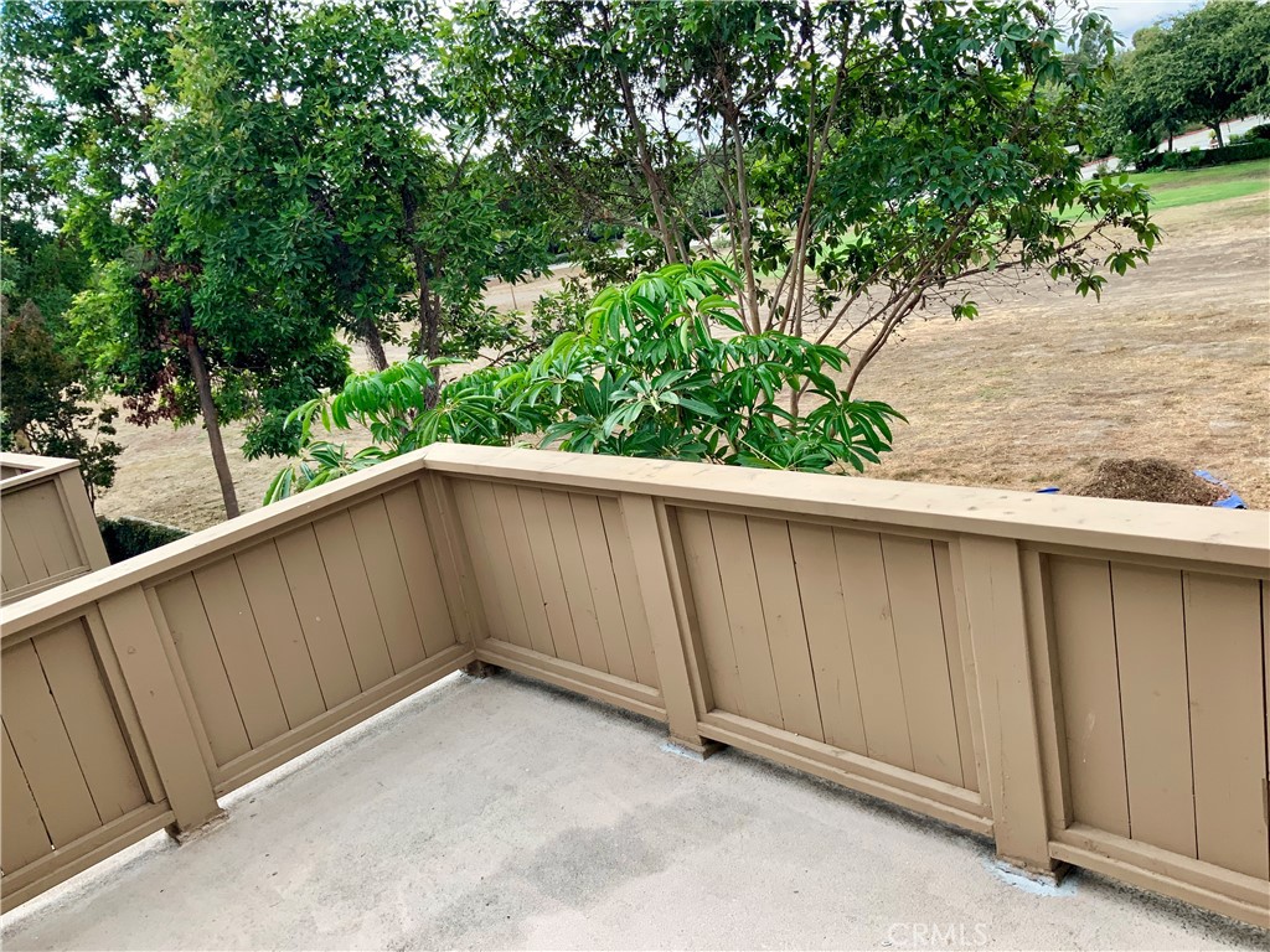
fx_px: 1064
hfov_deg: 61.7
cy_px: 476
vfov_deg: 48.2
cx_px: 635
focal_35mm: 29
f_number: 1.8
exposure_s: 1/509
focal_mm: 3
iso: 16
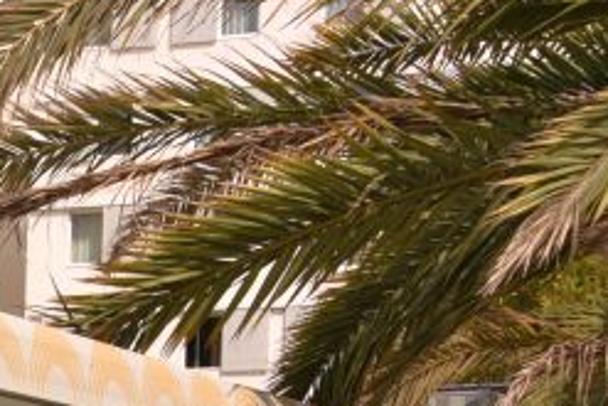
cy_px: 738
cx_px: -609
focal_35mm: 157
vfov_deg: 8.4
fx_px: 2653
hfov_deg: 11.7
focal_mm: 36
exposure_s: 1/400
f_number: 10
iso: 100
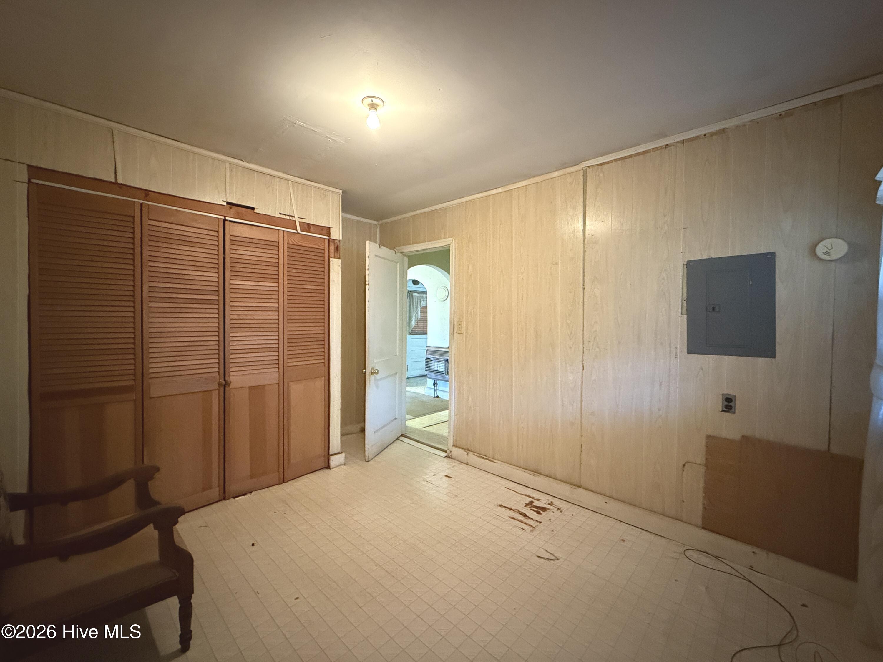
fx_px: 357
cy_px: 331
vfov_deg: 85.7
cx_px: 442
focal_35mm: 14
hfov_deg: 102.1
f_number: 2.2
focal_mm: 2.22
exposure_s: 1/40
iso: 1000
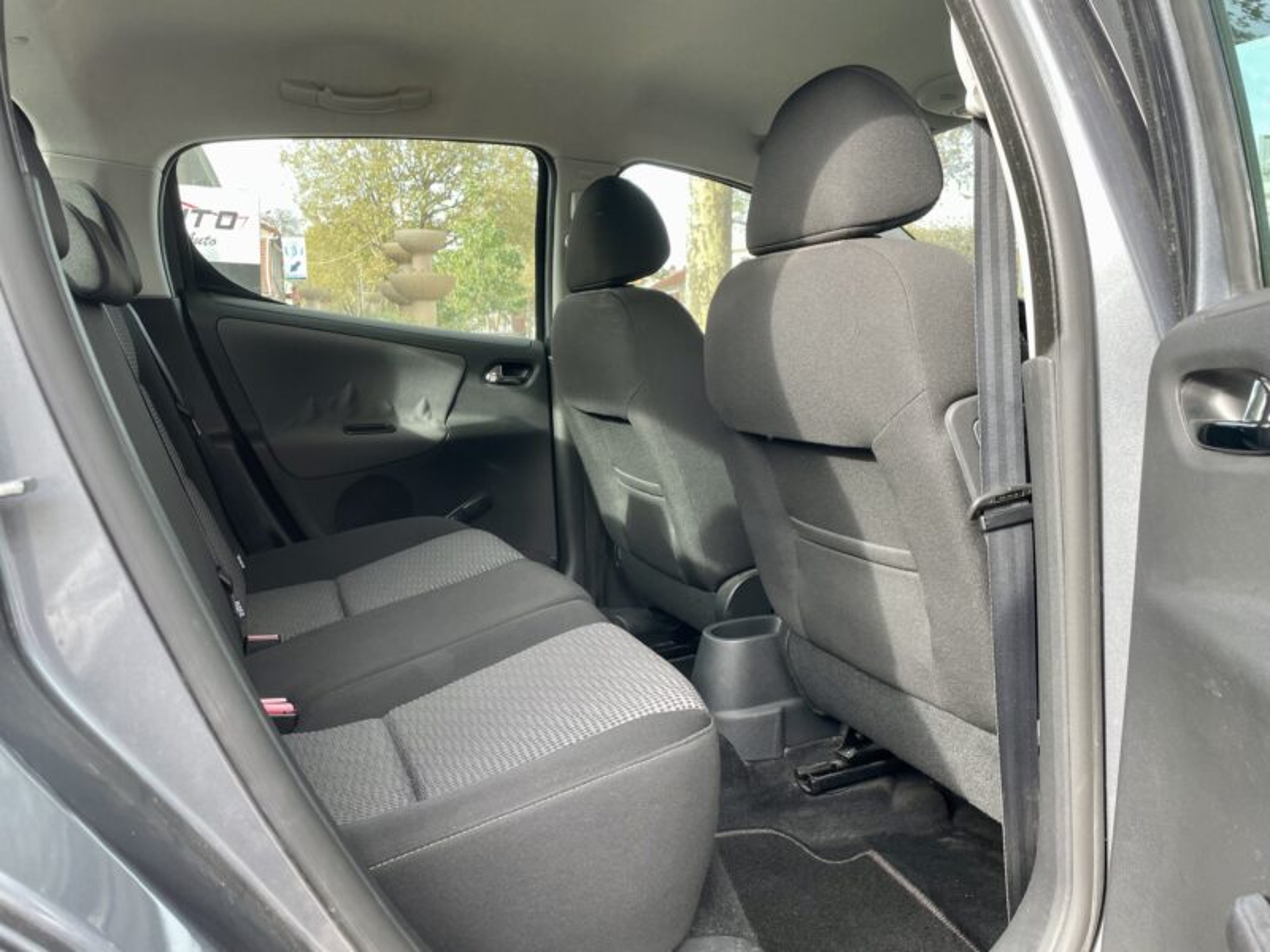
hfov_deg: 67.3
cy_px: 476
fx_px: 954
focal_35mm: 26
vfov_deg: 53.1
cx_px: 635
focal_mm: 4.2
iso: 40
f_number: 1.6
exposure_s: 1/121
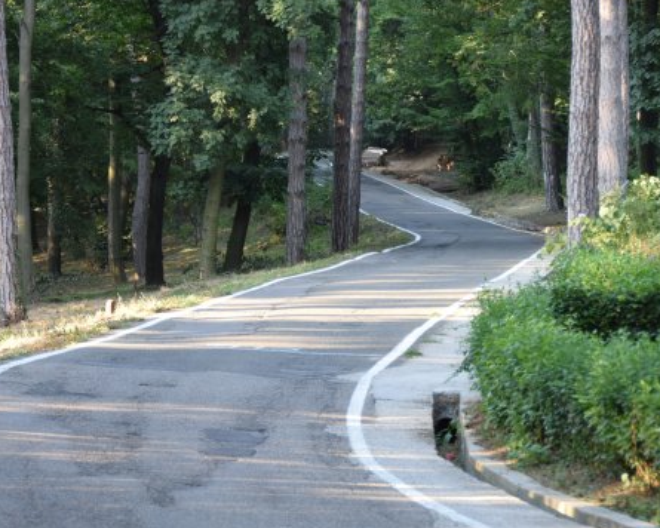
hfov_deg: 12.4
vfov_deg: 10.0
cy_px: 291
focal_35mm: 155
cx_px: 260
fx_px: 3028
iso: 720
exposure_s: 1/60
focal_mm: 80
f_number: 5
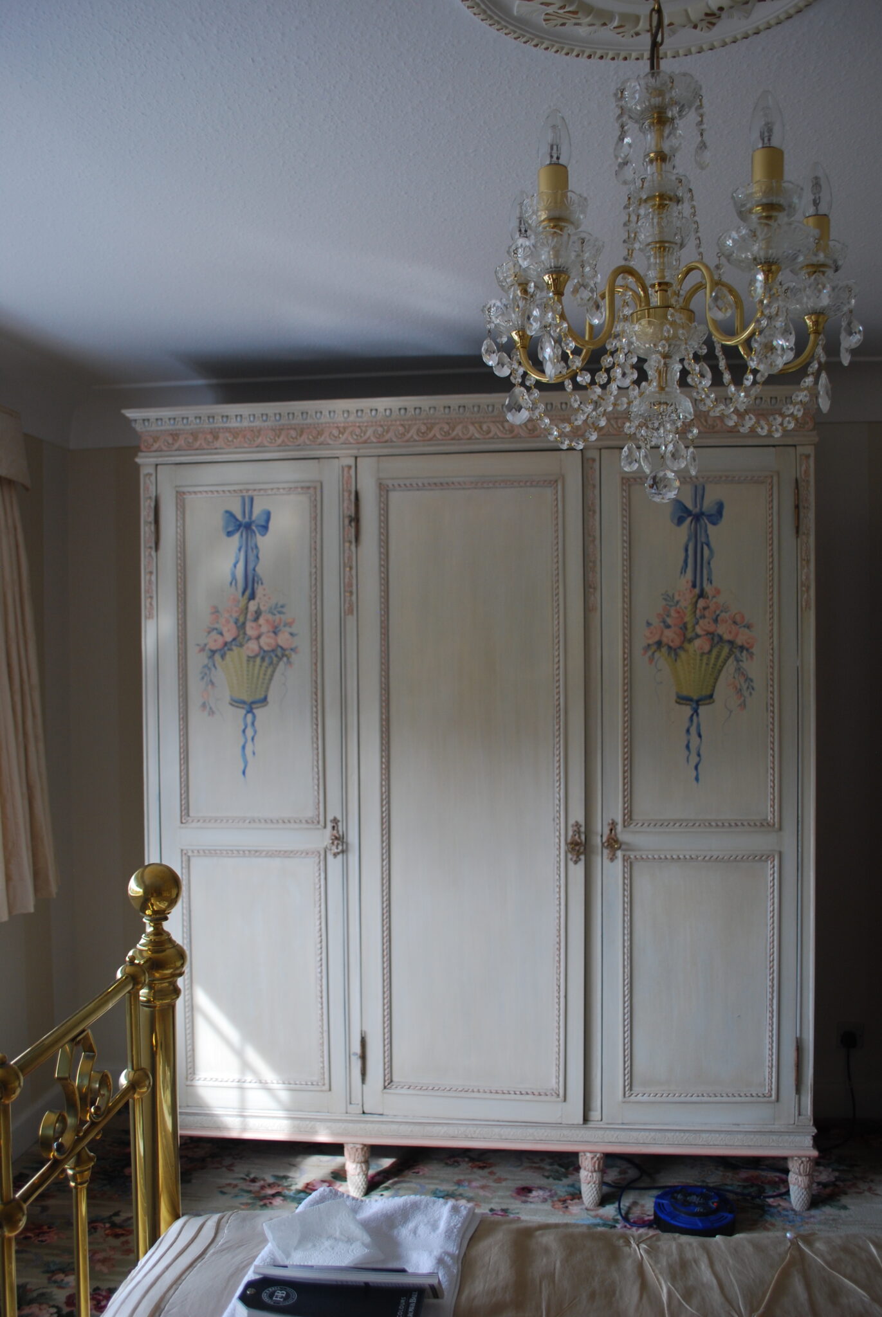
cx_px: 441
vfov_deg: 61.9
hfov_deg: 43.7
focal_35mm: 30
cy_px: 658
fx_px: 1099
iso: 200
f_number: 3.8
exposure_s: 1/50
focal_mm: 20
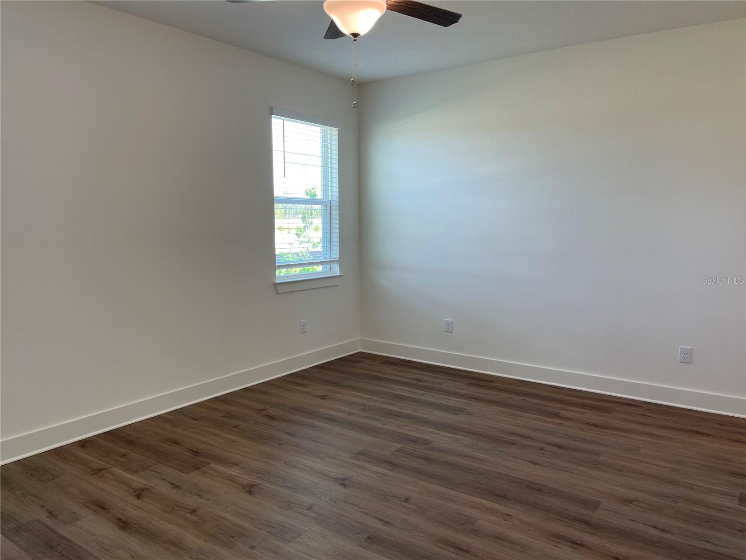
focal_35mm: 25
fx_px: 539
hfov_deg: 69.4
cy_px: 280
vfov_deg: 54.9
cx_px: 373
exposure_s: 1/120
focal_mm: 5.1
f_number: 1.6
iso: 64
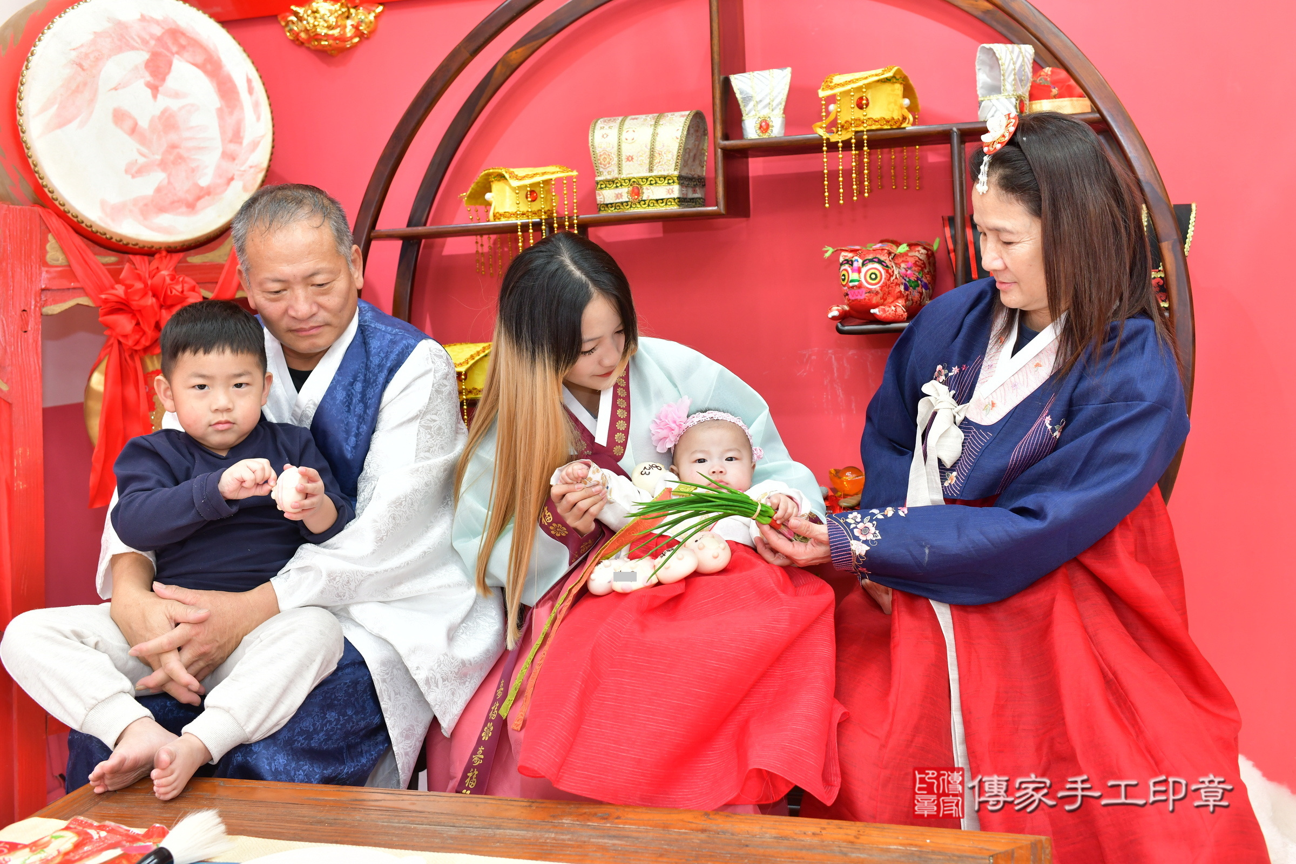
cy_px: 432
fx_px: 1260
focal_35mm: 35
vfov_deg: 37.9
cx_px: 648
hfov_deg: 54.4
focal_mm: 35
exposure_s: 1/200
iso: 800
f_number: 4.5
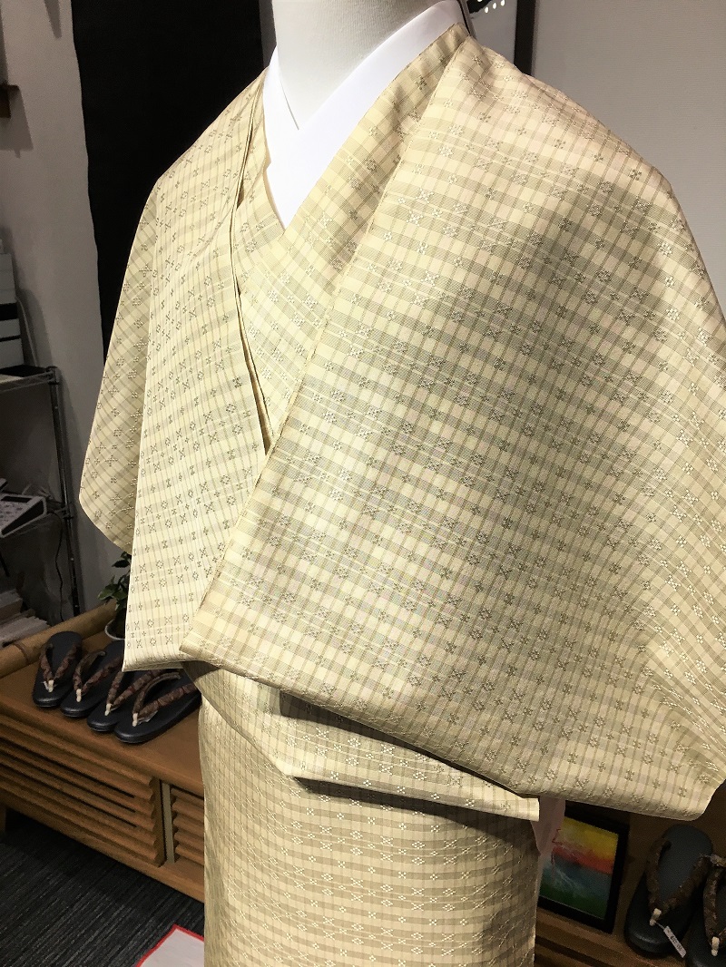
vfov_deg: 61.6
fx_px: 811
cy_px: 484
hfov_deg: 48.2
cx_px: 363
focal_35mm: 29
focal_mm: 4.15
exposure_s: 1/30
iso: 25
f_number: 2.2
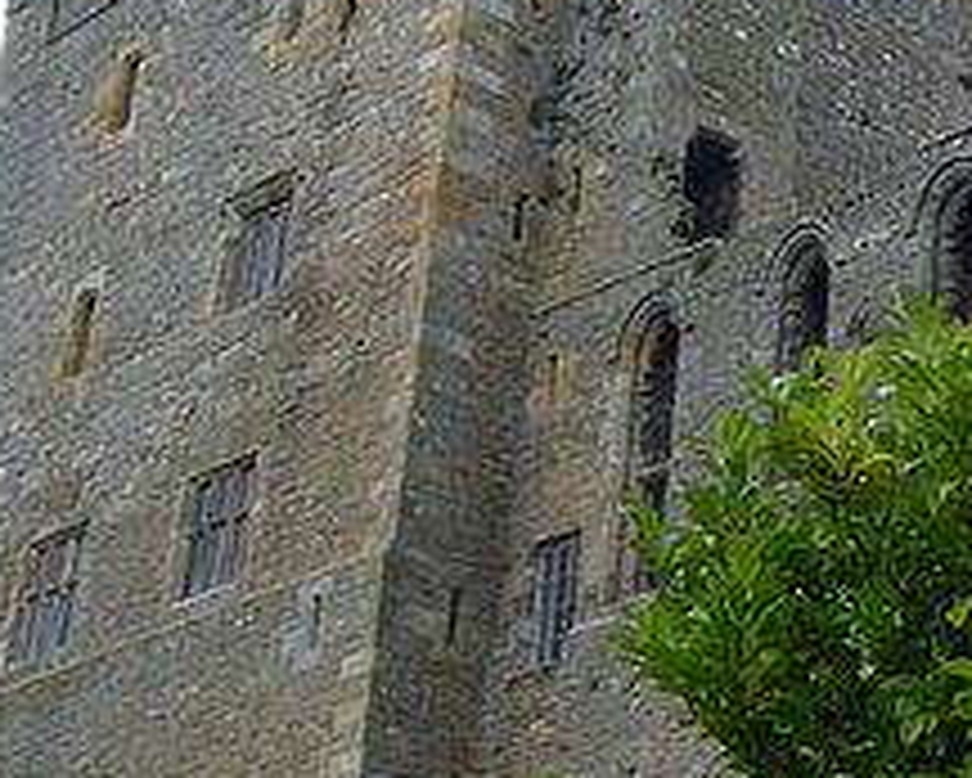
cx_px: 1202
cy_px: 76
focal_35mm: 101
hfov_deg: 17.9
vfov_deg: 15.1
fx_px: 2907
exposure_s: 1/125
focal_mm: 5.8
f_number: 5.6
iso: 100
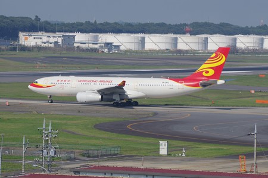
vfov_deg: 4.6
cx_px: 134
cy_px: 89
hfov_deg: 6.9
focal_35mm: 300
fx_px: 2231
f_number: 8
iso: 200
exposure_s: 1/500
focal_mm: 200
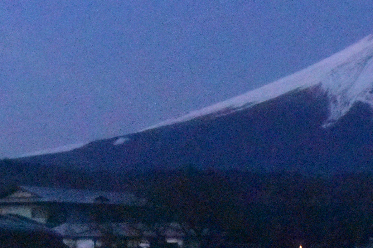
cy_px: 255
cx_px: 548
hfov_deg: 7.4
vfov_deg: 5.0
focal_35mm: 275
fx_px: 2845
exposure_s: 1/200
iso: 25600
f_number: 8
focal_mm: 55
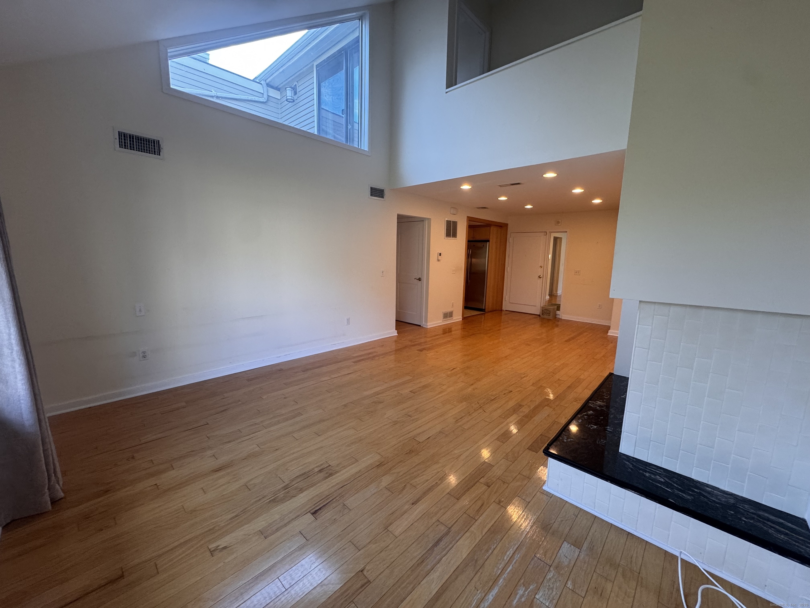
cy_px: 304
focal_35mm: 14
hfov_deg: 102.1
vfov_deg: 85.7
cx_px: 405
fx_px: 328
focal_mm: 2.22
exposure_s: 1/120
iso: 200
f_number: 2.2
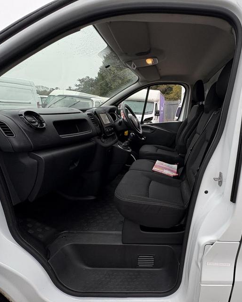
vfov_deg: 83.2
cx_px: 177
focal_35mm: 19
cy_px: 157
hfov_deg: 67.1
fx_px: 170
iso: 64
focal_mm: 2.22
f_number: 2.2
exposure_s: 1/99
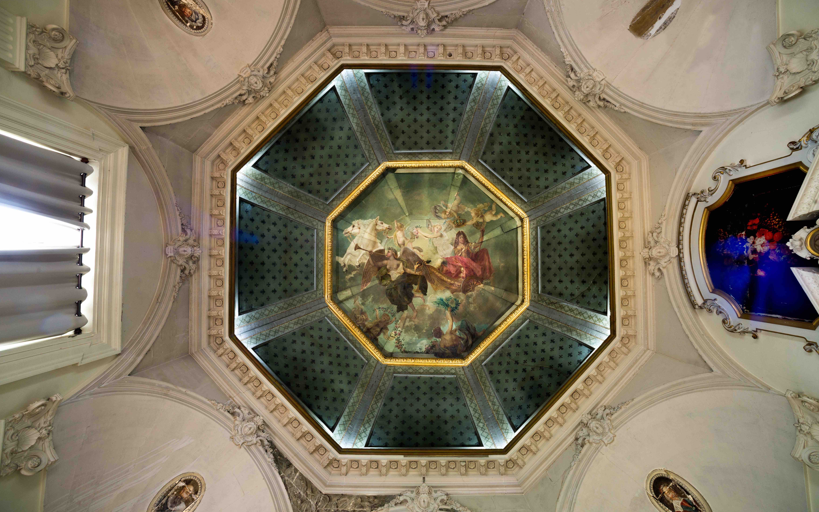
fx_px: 335
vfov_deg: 74.8
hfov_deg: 101.5
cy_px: 253
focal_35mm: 15
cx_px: 417
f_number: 11
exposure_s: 1
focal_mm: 14
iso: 400
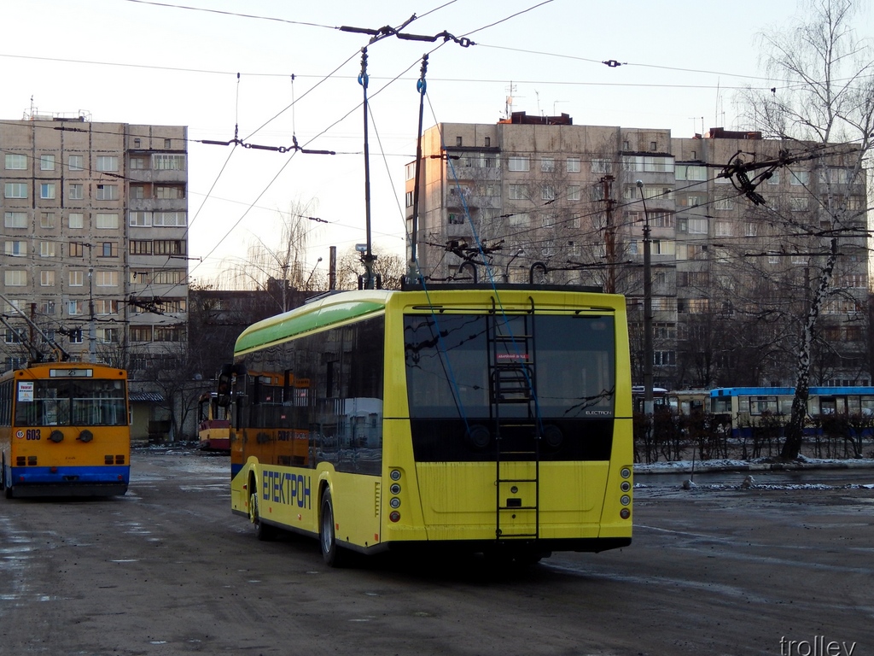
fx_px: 1919
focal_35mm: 76
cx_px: 437
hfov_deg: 25.7
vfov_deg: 19.4
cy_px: 328
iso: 125
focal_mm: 13.5
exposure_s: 1/80
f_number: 4.2
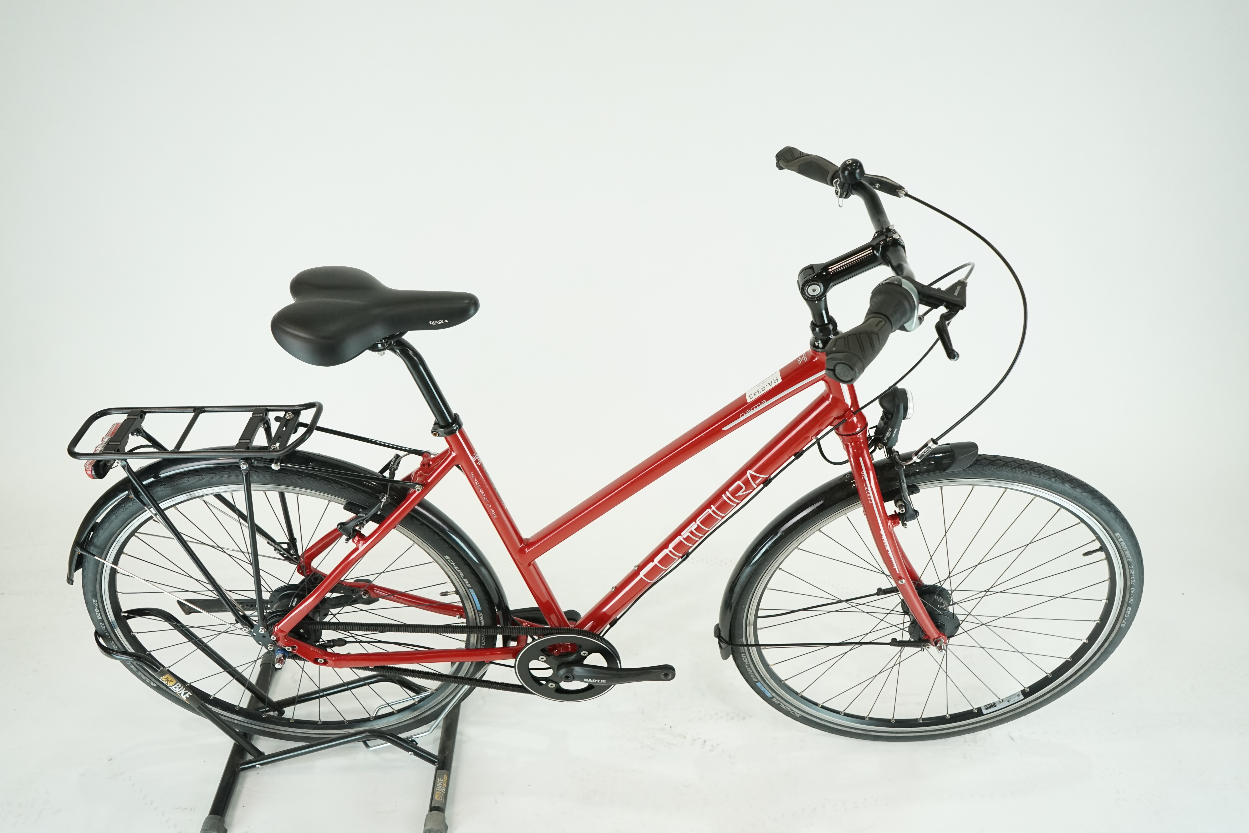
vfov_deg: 46.4
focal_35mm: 28
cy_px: 416
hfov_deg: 65.5
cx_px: 624
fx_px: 971
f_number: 6.3
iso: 1600
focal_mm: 28
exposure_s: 1/200
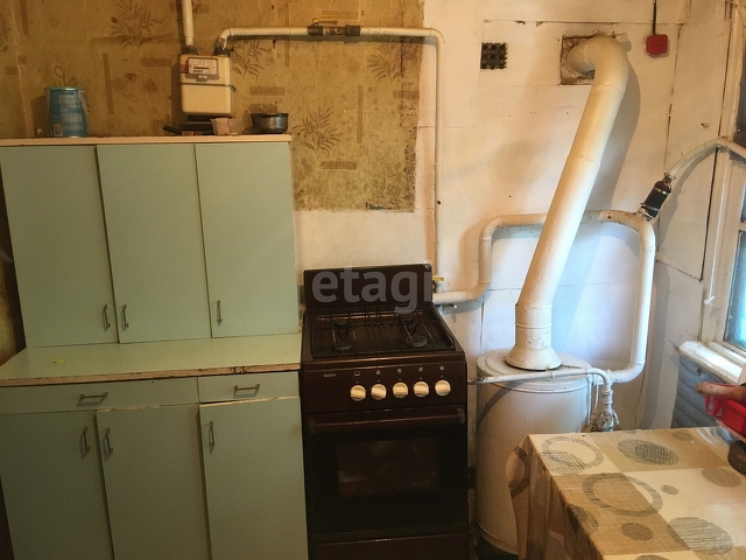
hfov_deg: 61.7
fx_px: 625
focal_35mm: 29
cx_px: 373
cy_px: 280
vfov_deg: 48.2
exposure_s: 1/25
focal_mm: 4.15
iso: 200
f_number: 2.2
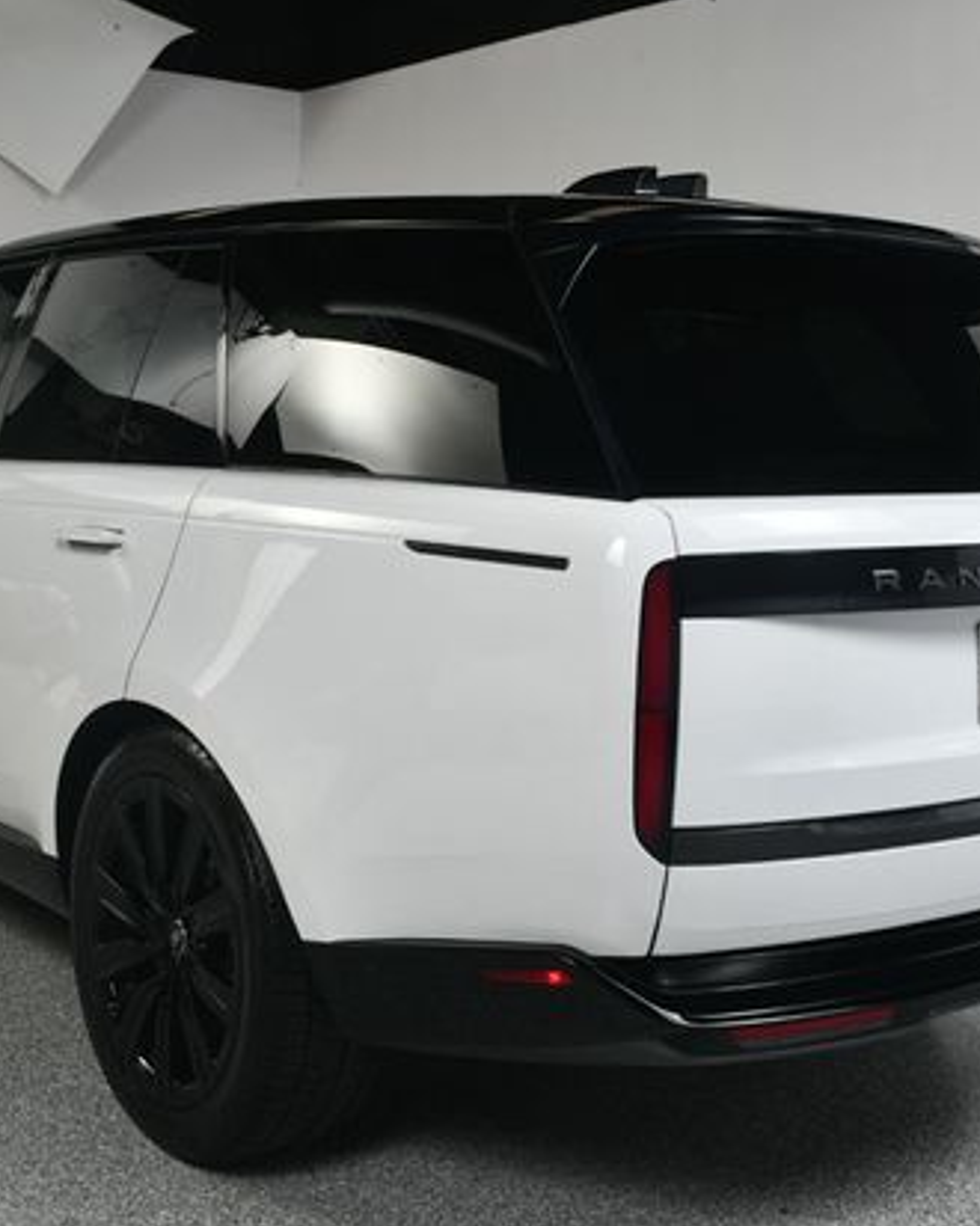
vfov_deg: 38.8
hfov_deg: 31.4
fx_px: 1742
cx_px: 454
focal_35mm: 48
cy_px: 606
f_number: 13
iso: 100
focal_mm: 22
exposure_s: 1/160
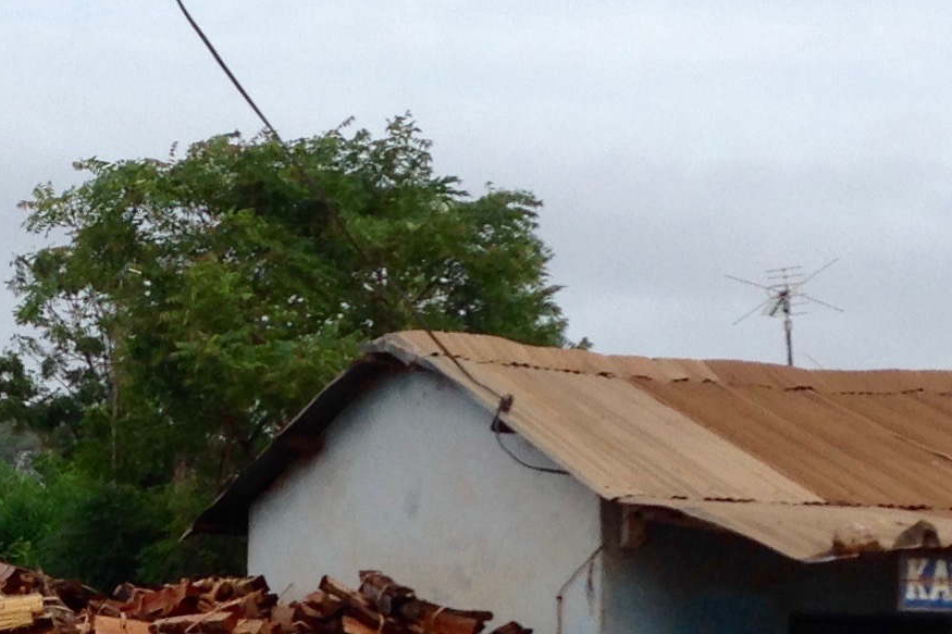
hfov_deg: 15.9
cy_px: 1008
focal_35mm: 128
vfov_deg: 10.3
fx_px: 3384
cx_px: 238
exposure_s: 1/821
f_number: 2.4
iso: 50
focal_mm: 4.12
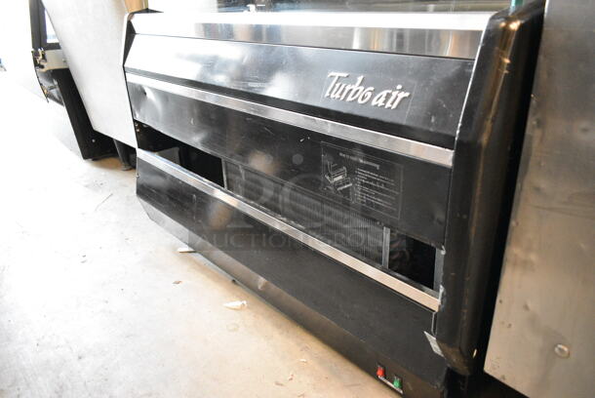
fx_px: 447
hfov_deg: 67.3
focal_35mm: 27
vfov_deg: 48.0
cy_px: 199
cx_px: 298
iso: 4000
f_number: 3.5
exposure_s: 1/30
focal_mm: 18
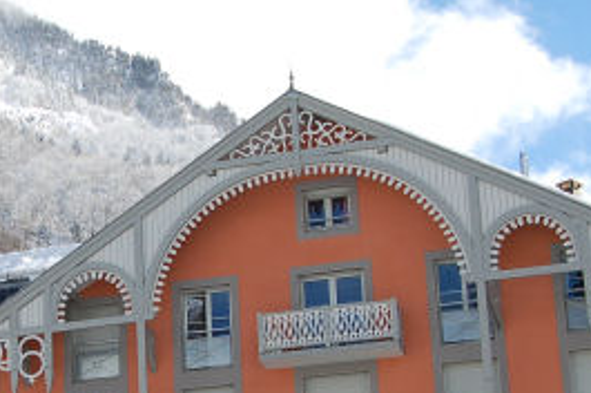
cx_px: 29
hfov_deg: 19.4
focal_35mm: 103
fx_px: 1689
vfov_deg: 13.2
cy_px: 338
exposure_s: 1/320
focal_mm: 26
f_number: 10
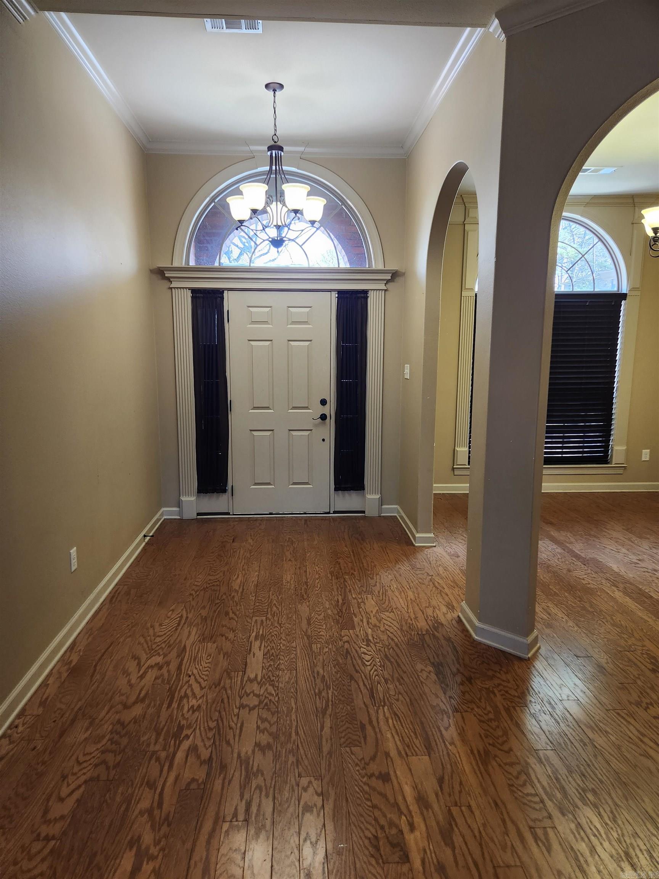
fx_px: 584
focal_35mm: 23
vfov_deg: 73.9
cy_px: 440
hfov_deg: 58.9
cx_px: 330
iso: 320
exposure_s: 1/120
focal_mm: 5.4
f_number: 1.8
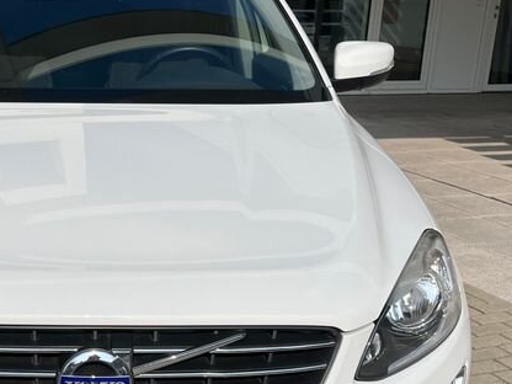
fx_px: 947
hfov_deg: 29.4
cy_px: 268
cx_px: 82
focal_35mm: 64
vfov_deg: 22.8
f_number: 1.6
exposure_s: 1/7874
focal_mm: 5.1
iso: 50
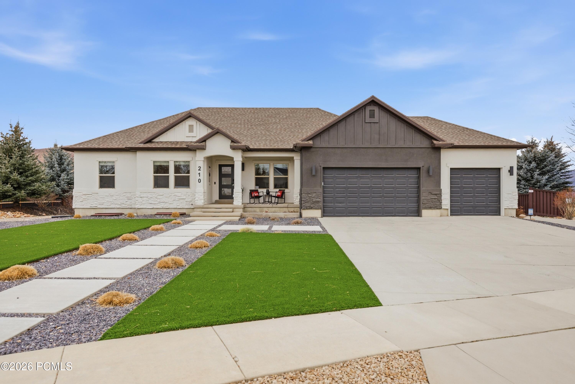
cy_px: 192
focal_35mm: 22
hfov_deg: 78.5
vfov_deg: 57.3
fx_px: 352
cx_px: 288
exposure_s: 1/8000
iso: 640
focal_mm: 22
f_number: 5.6
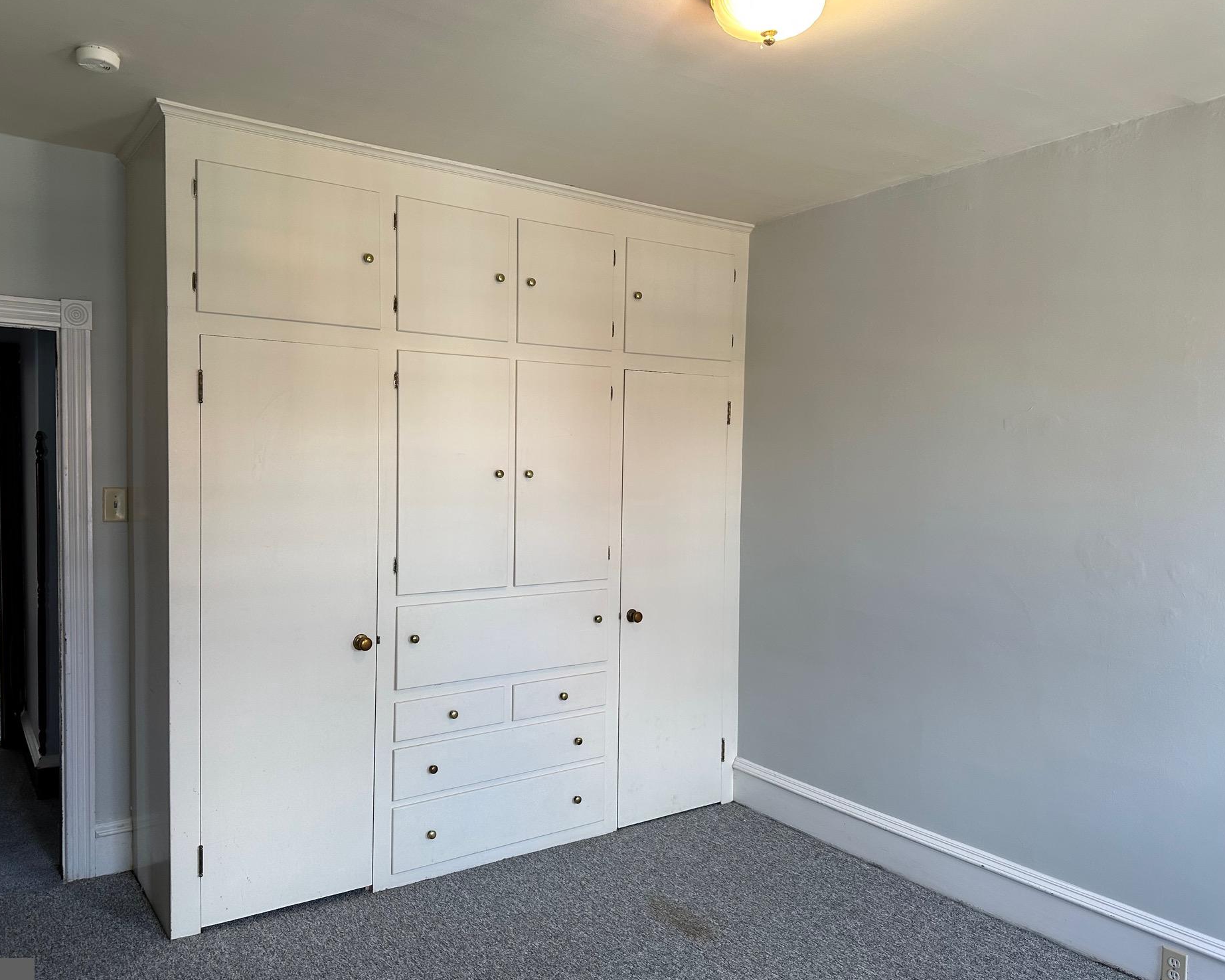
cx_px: 548
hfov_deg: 65.9
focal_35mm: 26
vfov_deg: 54.9
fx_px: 943
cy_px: 503
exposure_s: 1/120
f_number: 1.78
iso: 125
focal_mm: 6.86
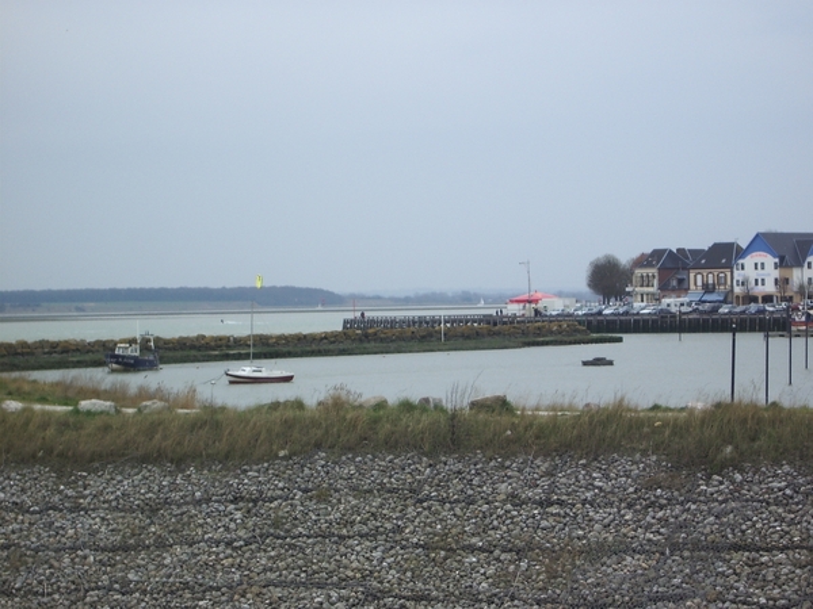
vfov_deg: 13.0
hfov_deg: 17.3
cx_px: 406
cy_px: 304
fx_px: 2677
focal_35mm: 114
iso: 50
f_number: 4.8
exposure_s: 1/200
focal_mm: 17.4
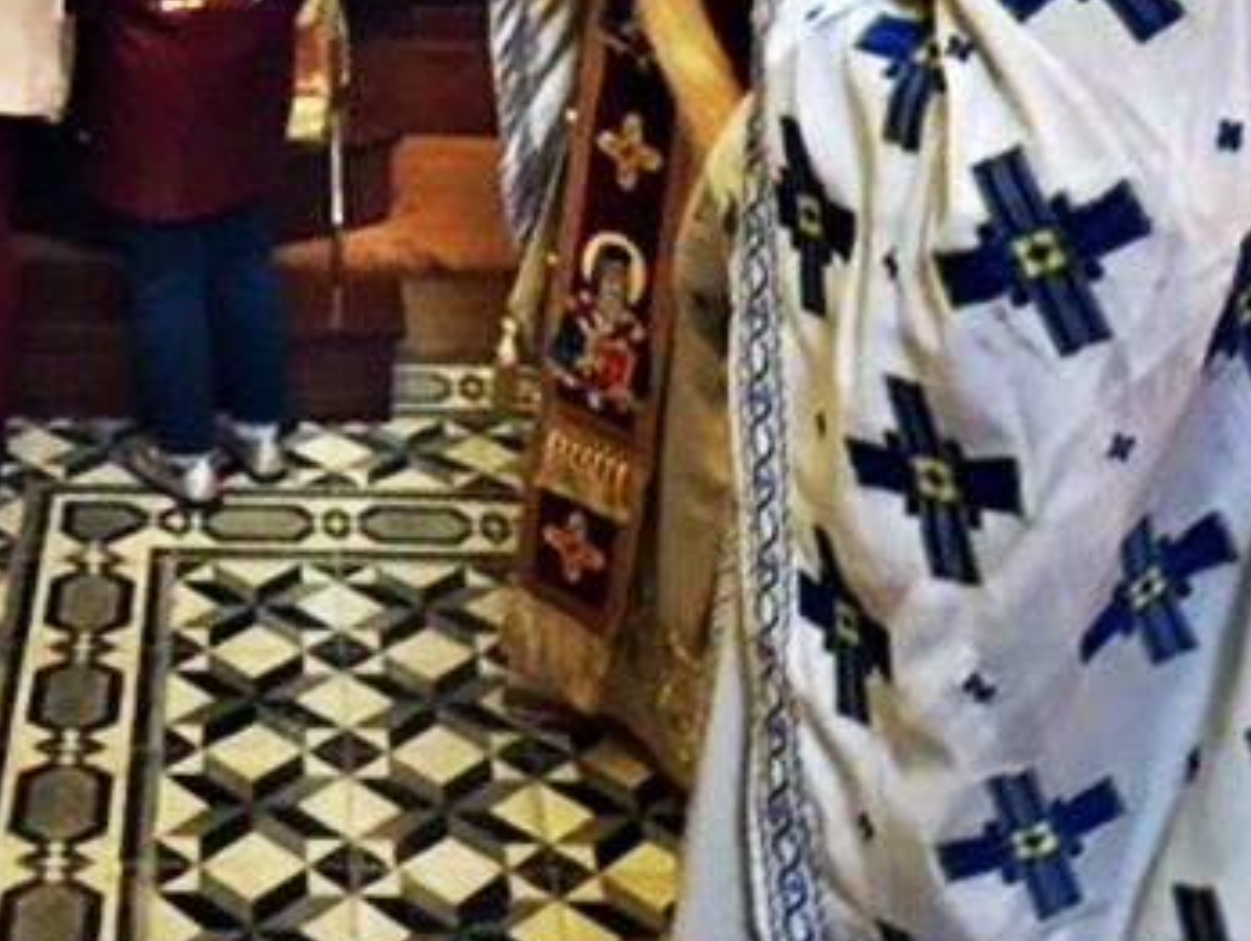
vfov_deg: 19.8
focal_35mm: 71
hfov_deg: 26.8
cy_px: -108
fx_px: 2569
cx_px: 227
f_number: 2.2
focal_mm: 4.15
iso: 250
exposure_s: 1/17
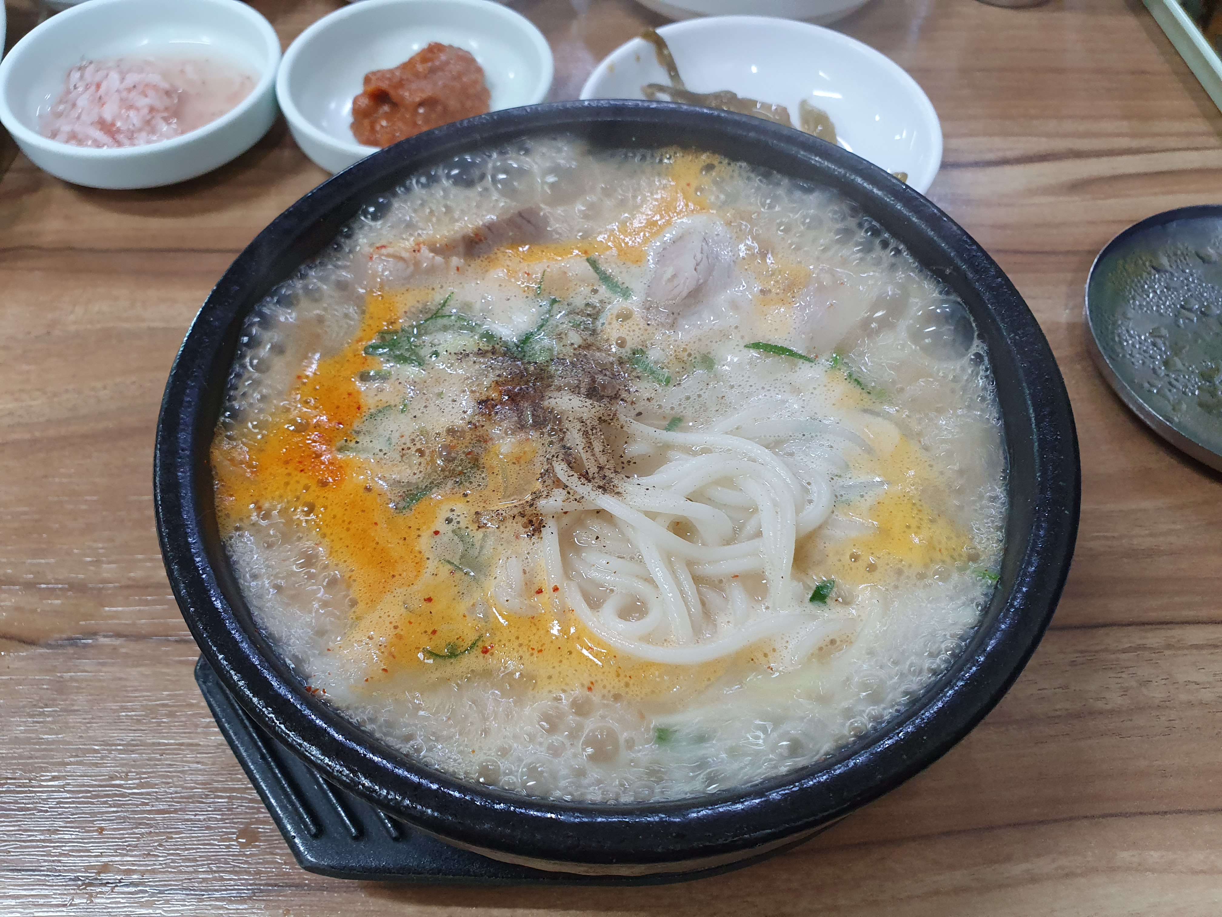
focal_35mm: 26
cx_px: 611
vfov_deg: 53.1
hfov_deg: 67.3
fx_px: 918
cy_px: 458
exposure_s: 1/40
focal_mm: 4.32
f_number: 2.4
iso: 200
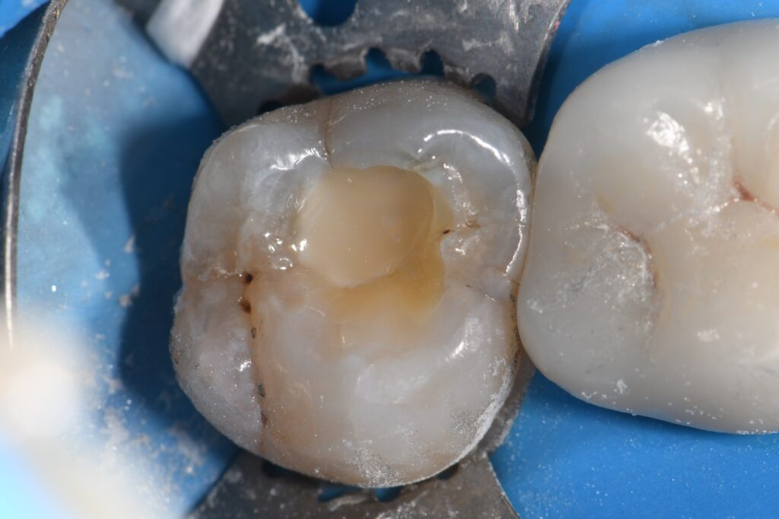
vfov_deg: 8.7
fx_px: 3396
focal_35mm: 157
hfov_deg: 13.1
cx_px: 390
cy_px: 260
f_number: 32
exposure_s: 1/200
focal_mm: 105
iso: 200
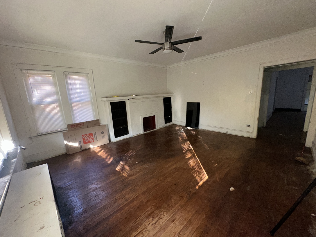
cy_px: 118
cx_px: 158
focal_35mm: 14
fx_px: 128
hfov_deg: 102.1
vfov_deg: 85.7
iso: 160
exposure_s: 1/80
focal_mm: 2.22
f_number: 2.2
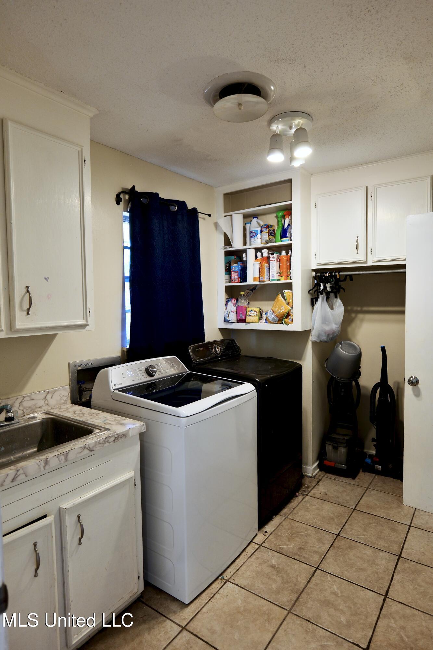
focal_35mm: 20
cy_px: 325
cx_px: 216
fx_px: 361
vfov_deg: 84.0
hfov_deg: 61.9
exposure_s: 1/60
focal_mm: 20
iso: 800
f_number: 3.5
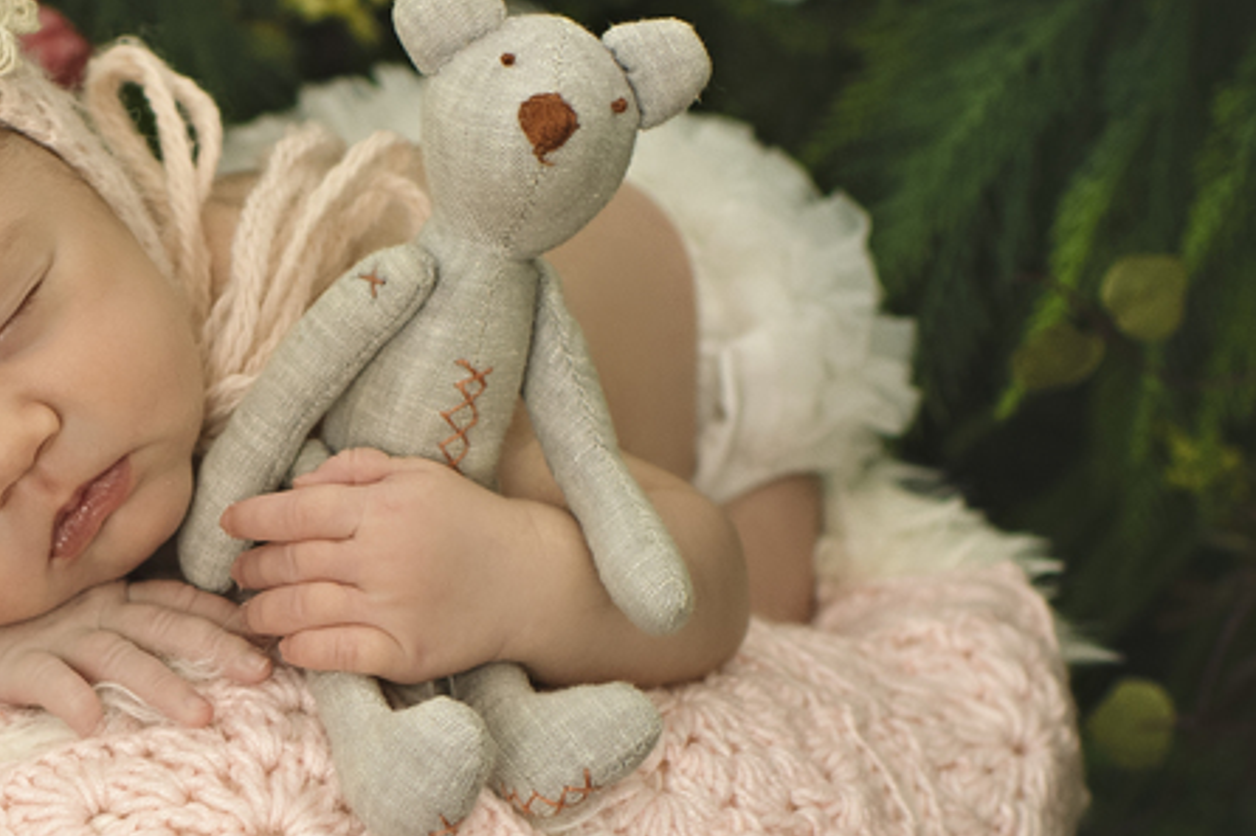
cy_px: 757
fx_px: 4929
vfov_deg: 9.7
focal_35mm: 141
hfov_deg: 14.3
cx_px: 25
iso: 400
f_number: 2.8
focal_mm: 35
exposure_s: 1/200
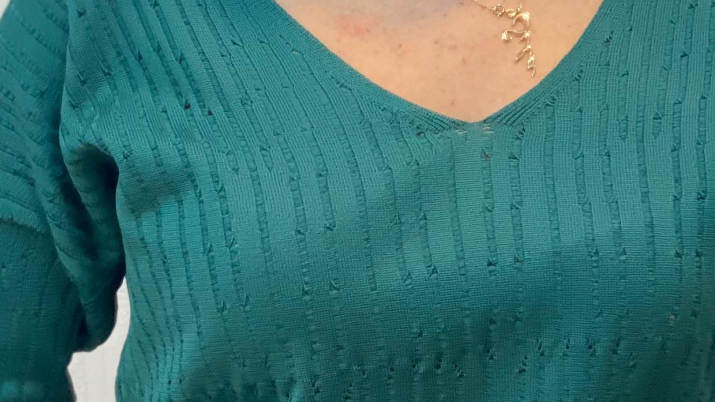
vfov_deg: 8.1
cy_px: 54
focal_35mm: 149
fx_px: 2825
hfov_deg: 14.4
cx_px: 445
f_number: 2
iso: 100
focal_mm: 6
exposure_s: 1/100
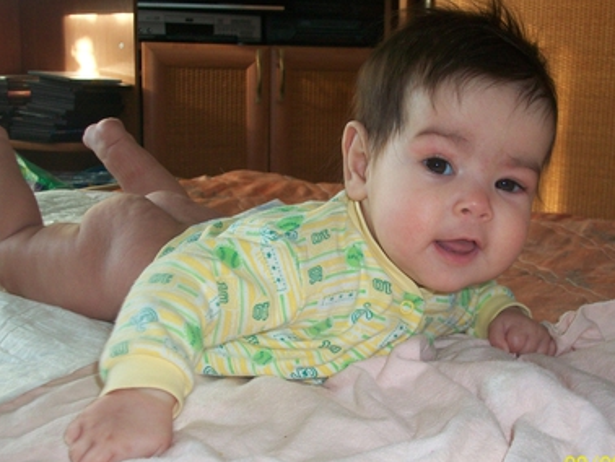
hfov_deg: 38.1
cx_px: 353
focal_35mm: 50
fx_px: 889
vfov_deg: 29.1
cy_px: 252
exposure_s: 1/60
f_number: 3.2
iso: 120
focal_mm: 7.1
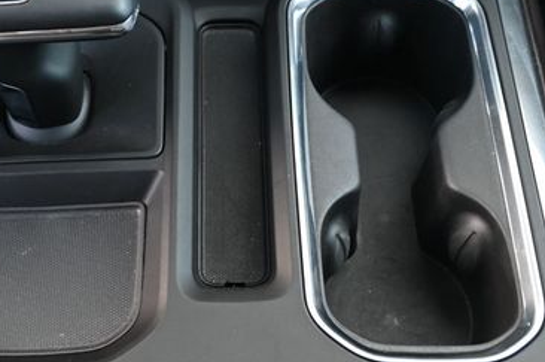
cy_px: 110
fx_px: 952
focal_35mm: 63
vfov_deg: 21.4
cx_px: 238
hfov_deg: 31.9
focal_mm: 24
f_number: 4.2
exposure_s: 1/125
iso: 1250
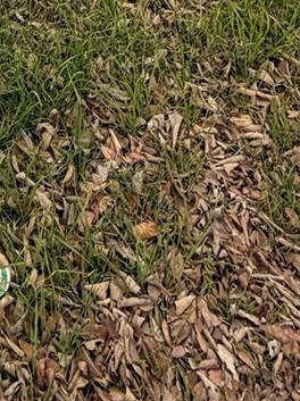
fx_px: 706
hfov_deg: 22.4
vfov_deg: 20.4
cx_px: -45
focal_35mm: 61
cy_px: -349
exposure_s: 1/502
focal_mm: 2.22
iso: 64
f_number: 2.2
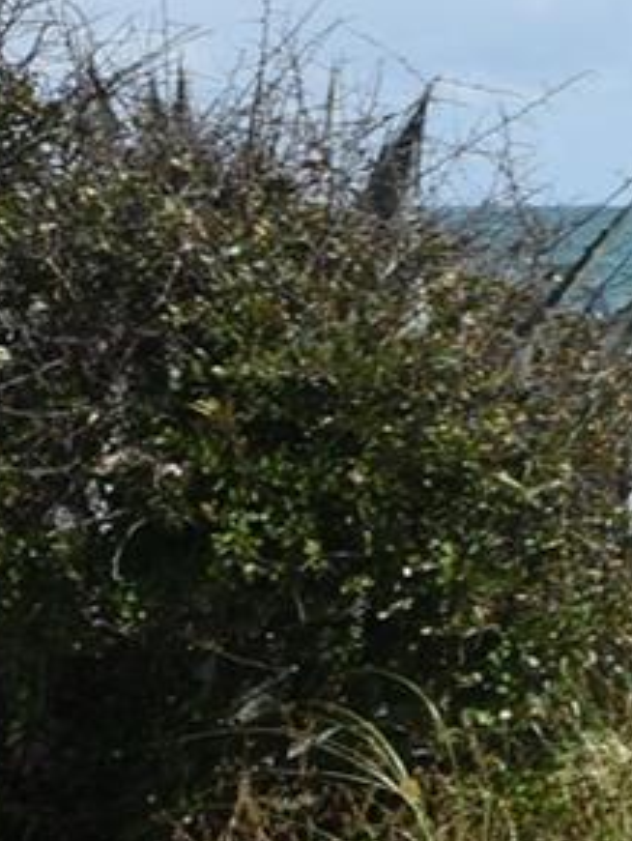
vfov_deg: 11.0
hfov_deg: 7.2
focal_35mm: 175
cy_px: -241
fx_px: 4254
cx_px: 2090
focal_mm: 22
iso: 100
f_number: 8
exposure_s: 1/250
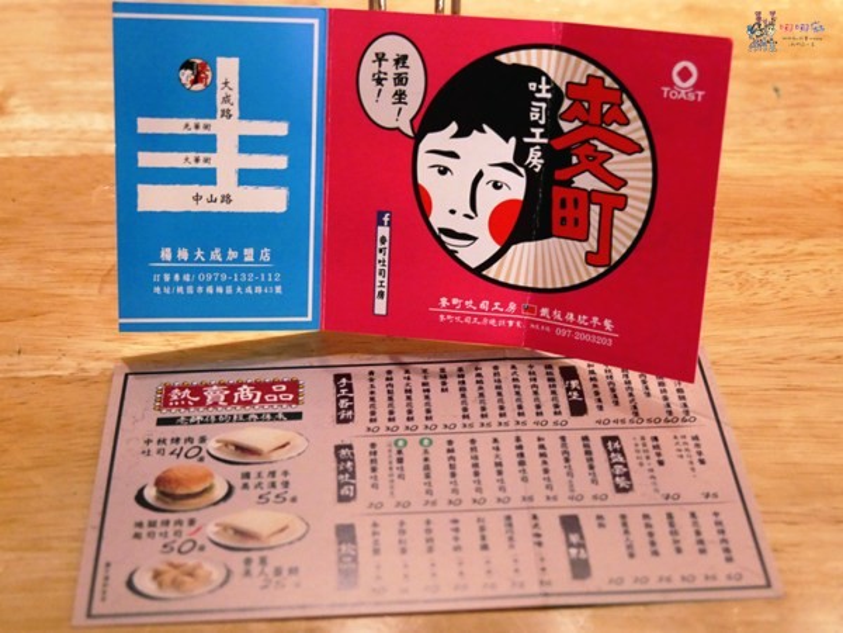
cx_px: 422
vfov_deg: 26.1
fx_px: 1364
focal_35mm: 56
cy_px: 316
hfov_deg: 34.3
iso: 3200
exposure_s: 1/80
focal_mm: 28
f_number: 4.3
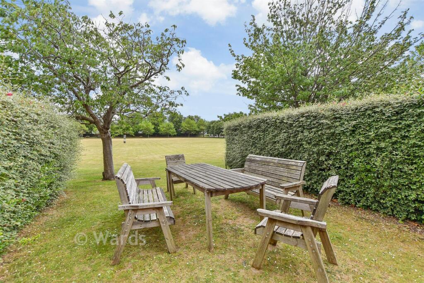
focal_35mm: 15
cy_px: 142
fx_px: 177
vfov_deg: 77.3
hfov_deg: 100.4
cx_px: 212
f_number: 6.3
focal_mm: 10
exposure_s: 1/250
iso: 160
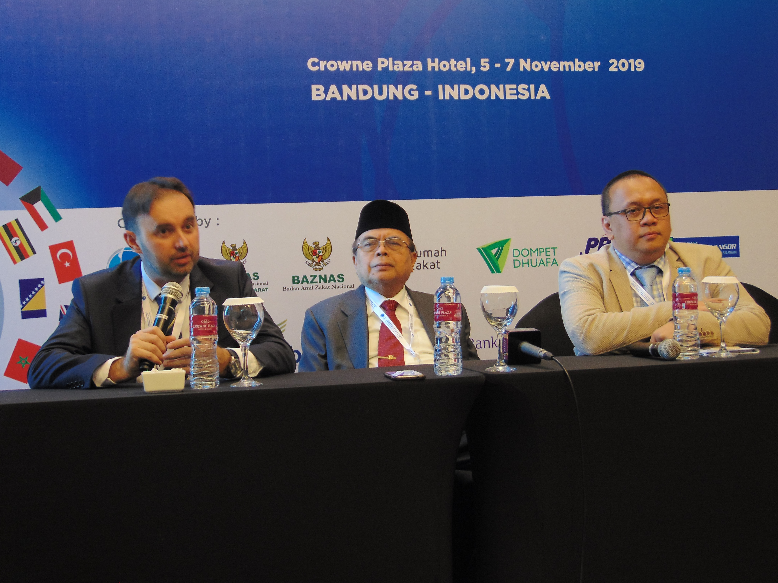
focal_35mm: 50
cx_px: 389
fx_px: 1124
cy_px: 292
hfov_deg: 38.2
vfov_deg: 29.1
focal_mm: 9
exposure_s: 1/4
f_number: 3.5
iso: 80
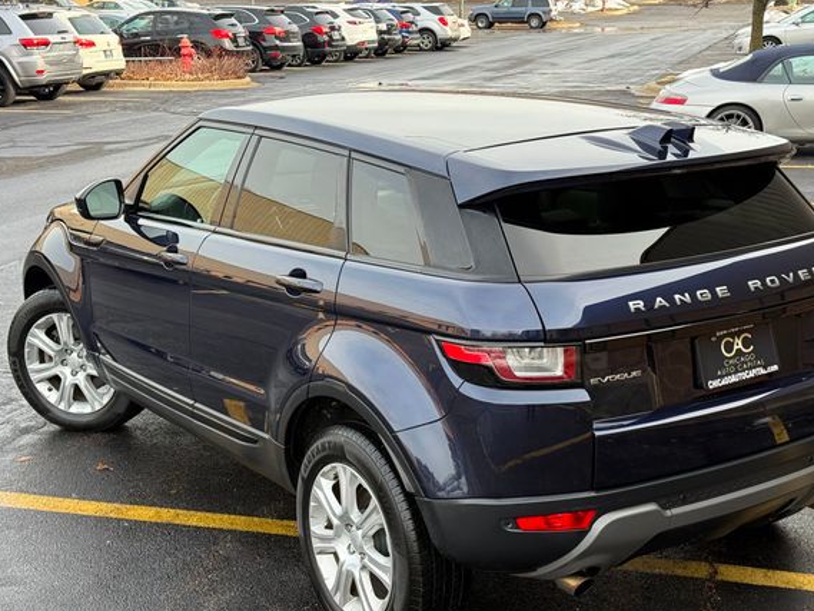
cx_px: 448
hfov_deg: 35.5
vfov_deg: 27.0
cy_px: 331
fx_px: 1270
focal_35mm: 54
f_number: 1.78
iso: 64
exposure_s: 1/578
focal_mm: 6.76
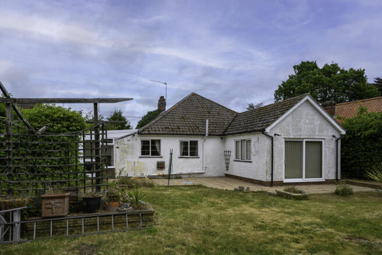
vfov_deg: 53.2
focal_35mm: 24
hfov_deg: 73.7
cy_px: 128
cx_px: 191
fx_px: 255
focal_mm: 24
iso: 100
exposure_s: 1/800
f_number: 5.6
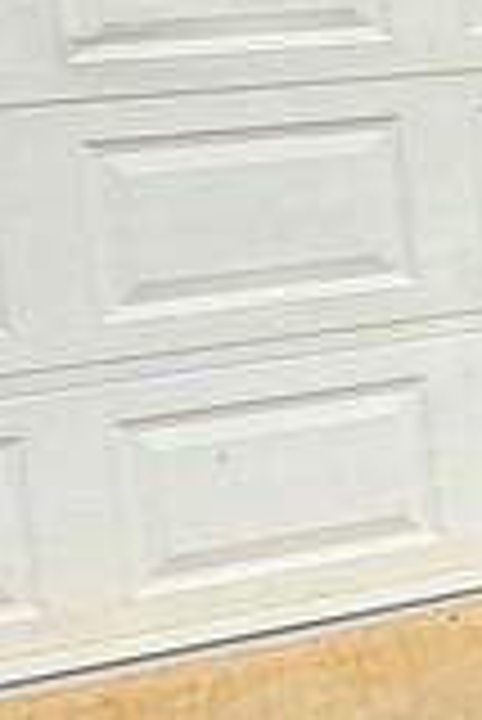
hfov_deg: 11.6
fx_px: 1864
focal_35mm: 93
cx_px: 1221
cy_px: 126
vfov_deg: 21.6
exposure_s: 1/3906
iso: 32
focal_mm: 2.22
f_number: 2.2
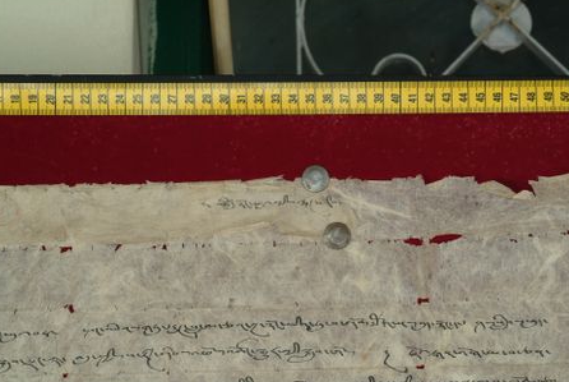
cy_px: 204
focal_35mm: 102
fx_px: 1608
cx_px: 314
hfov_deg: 20.1
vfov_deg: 13.5
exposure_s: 1/20
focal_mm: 59
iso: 160
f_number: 13
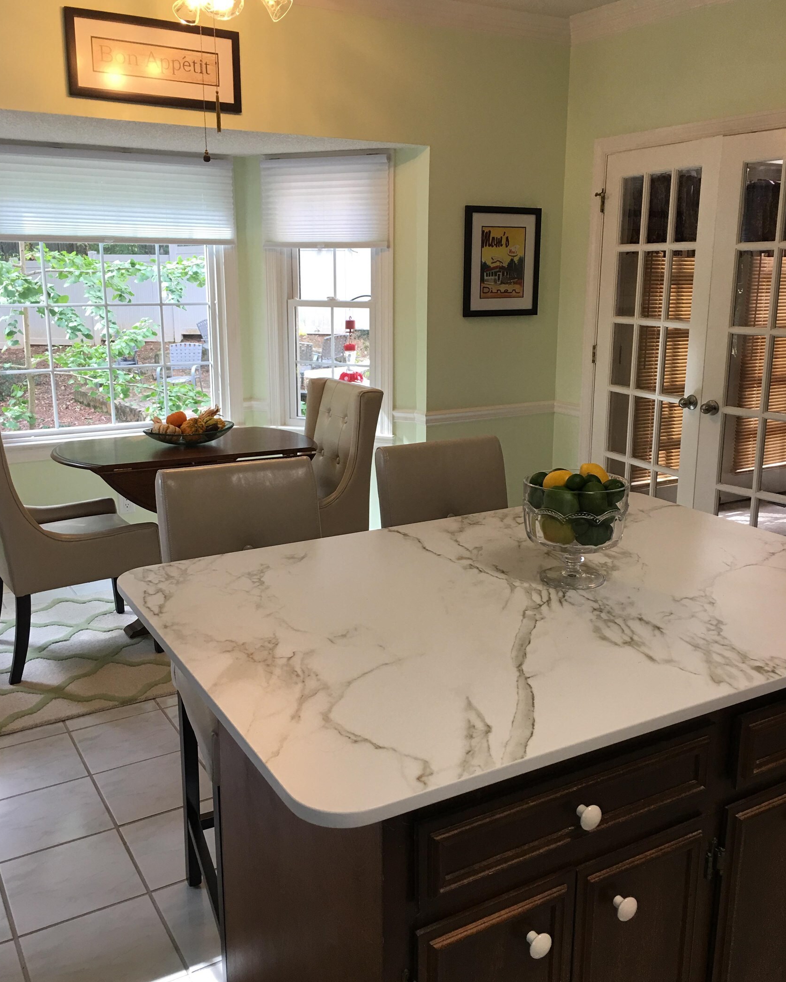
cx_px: 390
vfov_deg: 57.2
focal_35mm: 31
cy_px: 484
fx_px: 901
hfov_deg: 47.1
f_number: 2.2
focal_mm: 4.15
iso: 32
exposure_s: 1/30
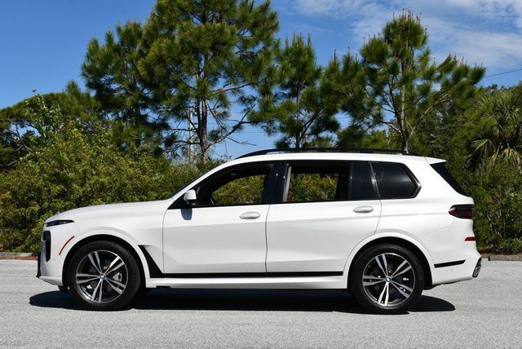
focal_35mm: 52
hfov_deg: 38.2
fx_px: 755
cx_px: 261
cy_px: 174
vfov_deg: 26.0
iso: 100
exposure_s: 1/400
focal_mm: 26
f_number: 10
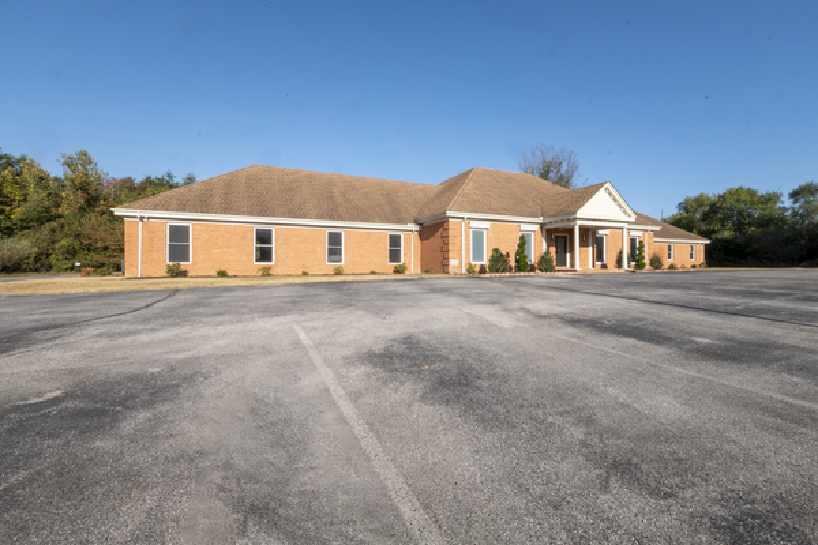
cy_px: 272
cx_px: 409
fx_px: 318
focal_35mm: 14
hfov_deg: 104.3
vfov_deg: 81.2
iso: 400
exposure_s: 1/350
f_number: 22
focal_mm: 9.6
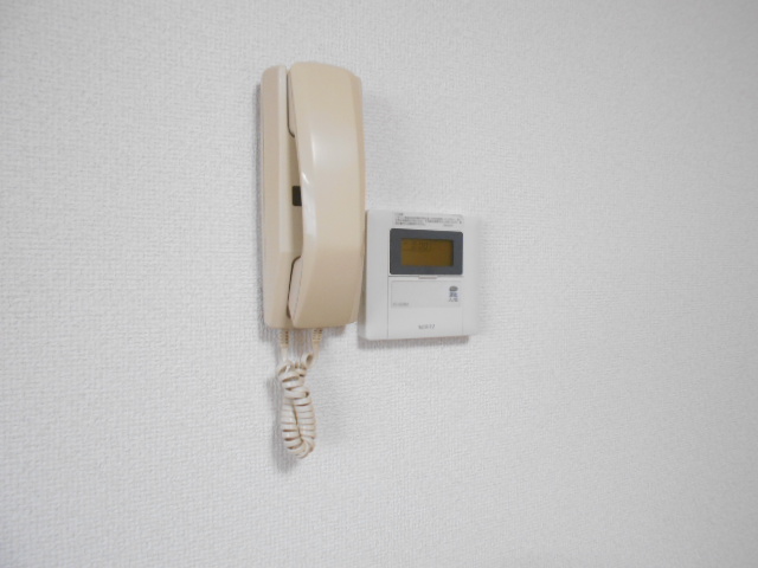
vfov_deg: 53.1
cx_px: 379
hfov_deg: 67.3
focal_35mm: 26
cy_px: 284
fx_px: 569
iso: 320
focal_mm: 4.6
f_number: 3.2
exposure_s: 1/30
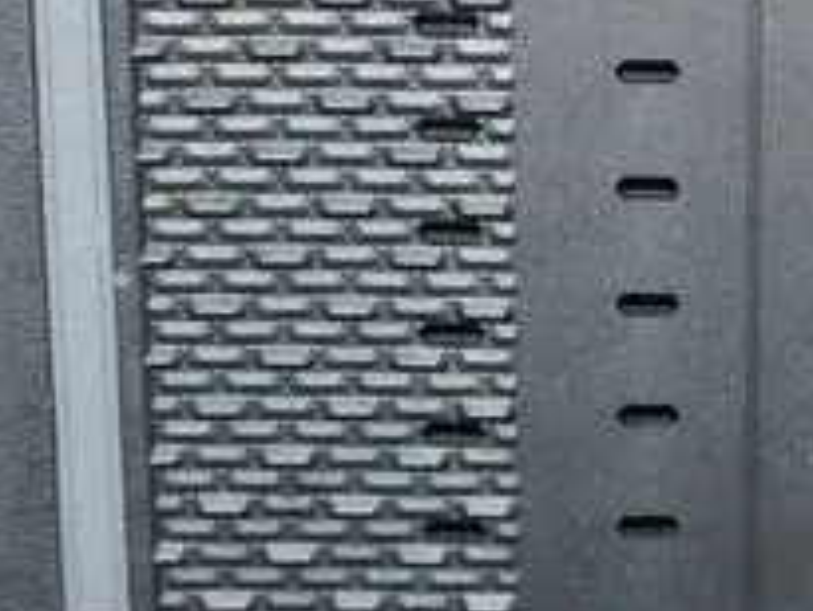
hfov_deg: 10.1
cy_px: 153
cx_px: 817
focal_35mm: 194
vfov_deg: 7.7
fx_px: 4559
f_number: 5.4
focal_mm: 31
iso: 200
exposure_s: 1/60
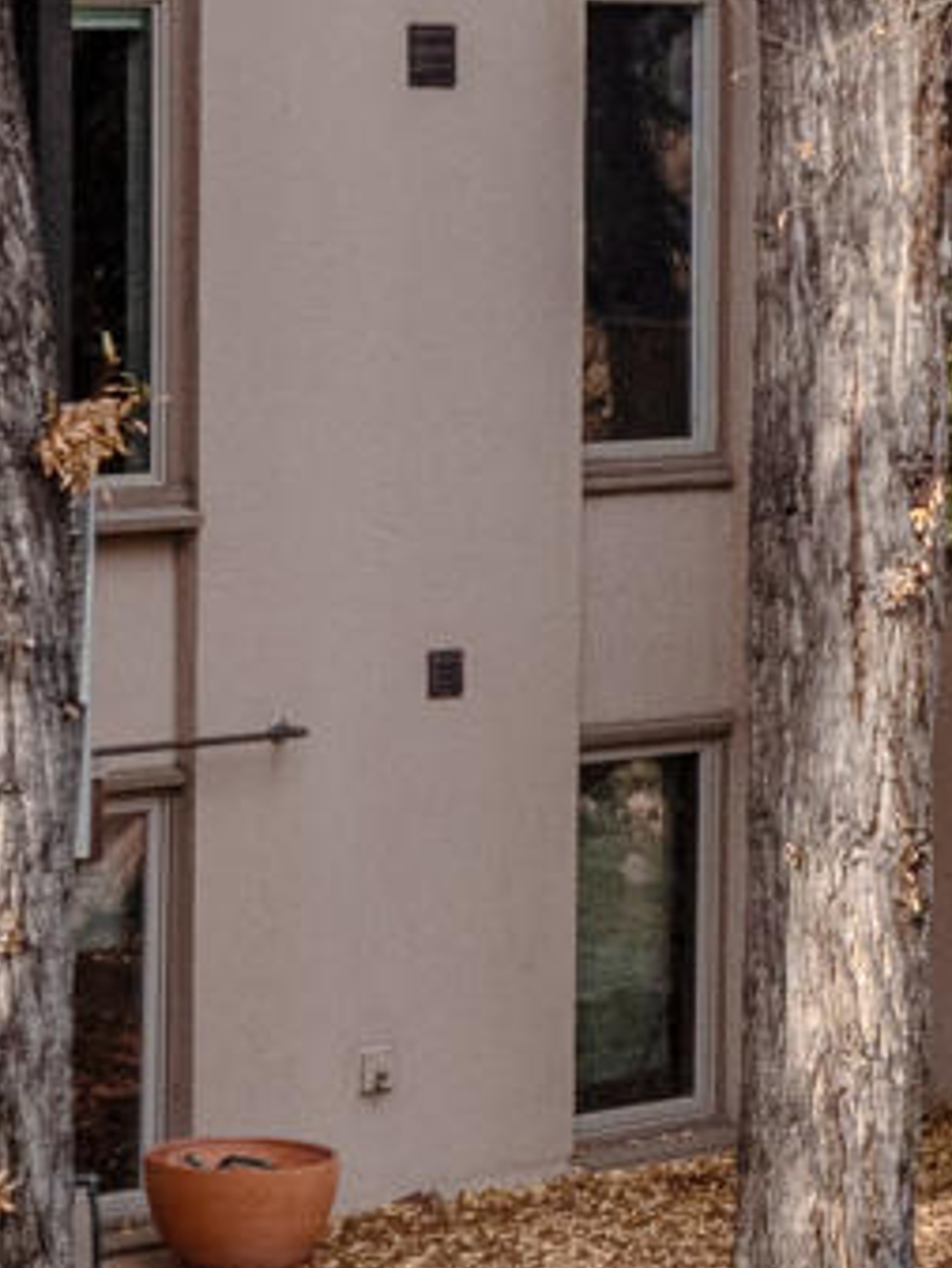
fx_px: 6266
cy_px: -147
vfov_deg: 11.4
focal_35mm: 171
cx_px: 1370
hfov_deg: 8.5
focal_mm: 20
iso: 400
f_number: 7.1
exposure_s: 1/500
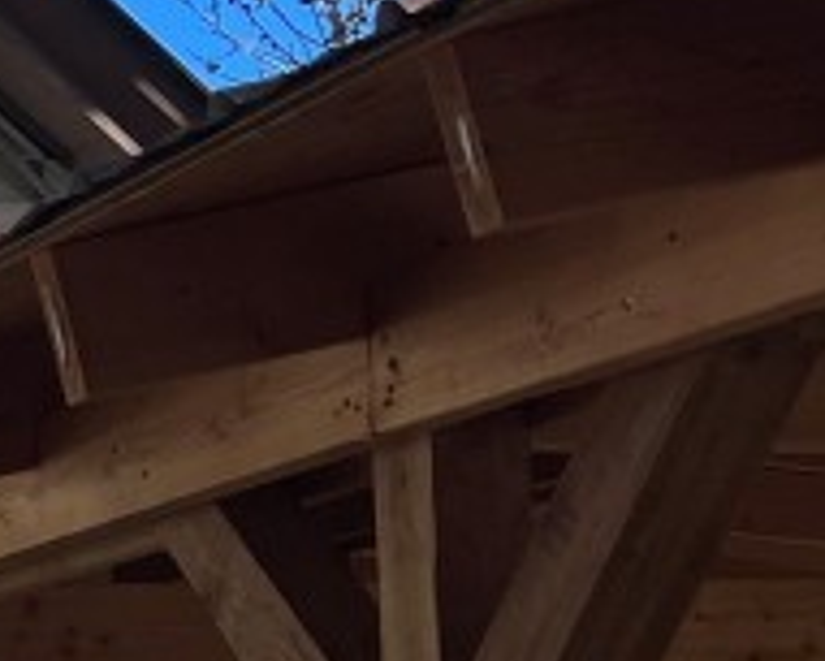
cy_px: 696
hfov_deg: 11.1
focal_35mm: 136
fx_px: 3322
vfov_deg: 11.2
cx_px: -1343
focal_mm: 5.7
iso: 50
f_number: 1.5
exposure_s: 1/3704
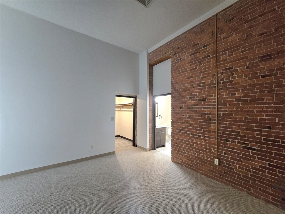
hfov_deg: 106.2
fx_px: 107
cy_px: 107
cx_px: 142
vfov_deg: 89.9
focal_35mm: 13
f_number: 2.2
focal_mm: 2.2
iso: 800
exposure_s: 1/60.2
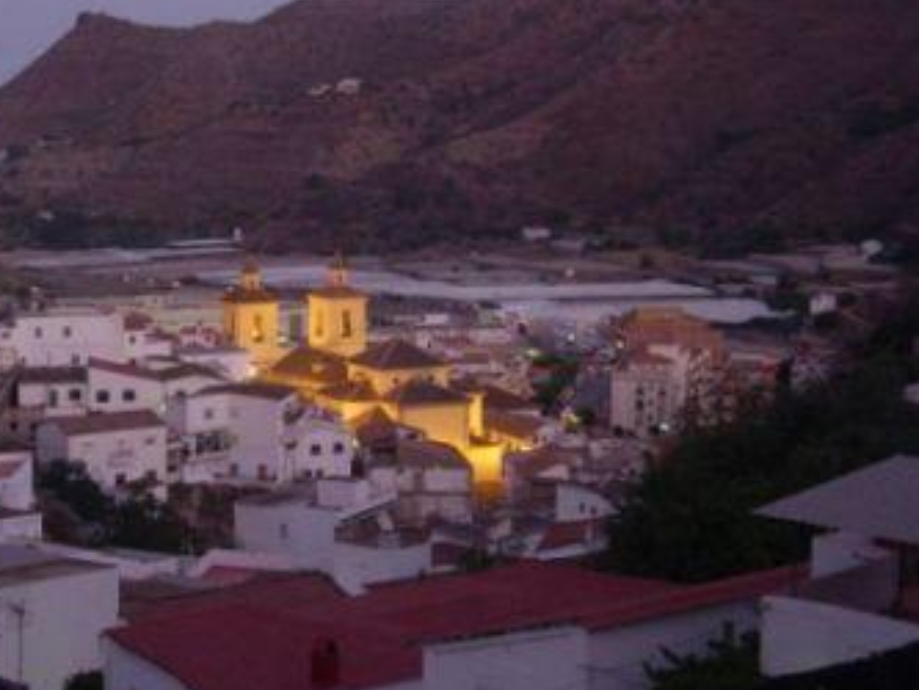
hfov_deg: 23.7
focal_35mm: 82
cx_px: 312
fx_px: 2178
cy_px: 326
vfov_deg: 18.0
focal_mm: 12.7
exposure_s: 1/15.1
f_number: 3.5
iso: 200
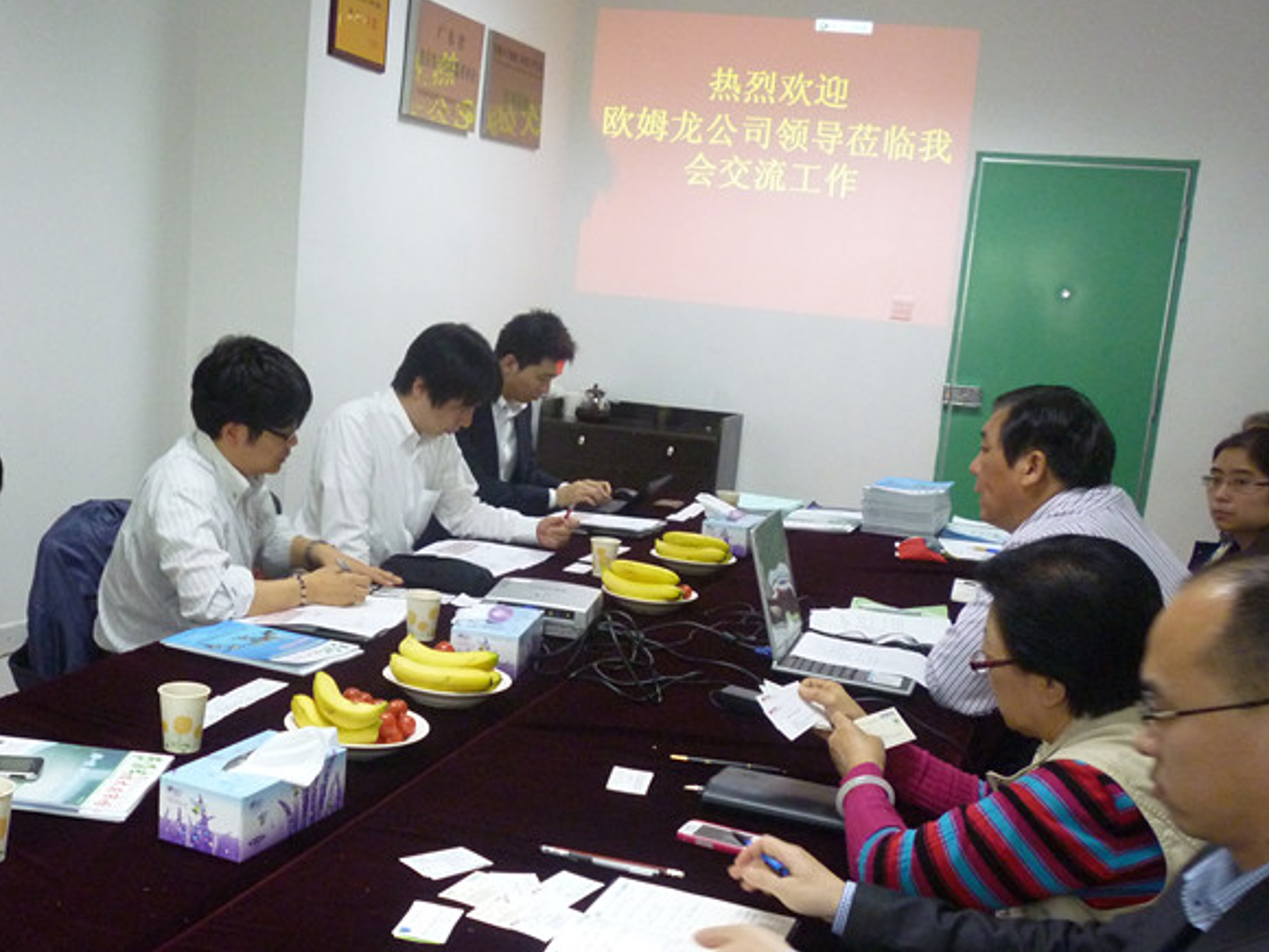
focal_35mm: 40
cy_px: 558
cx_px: 457
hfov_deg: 46.3
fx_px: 1466
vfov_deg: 35.9
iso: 400
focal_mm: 5.2
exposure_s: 1/25
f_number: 3.3
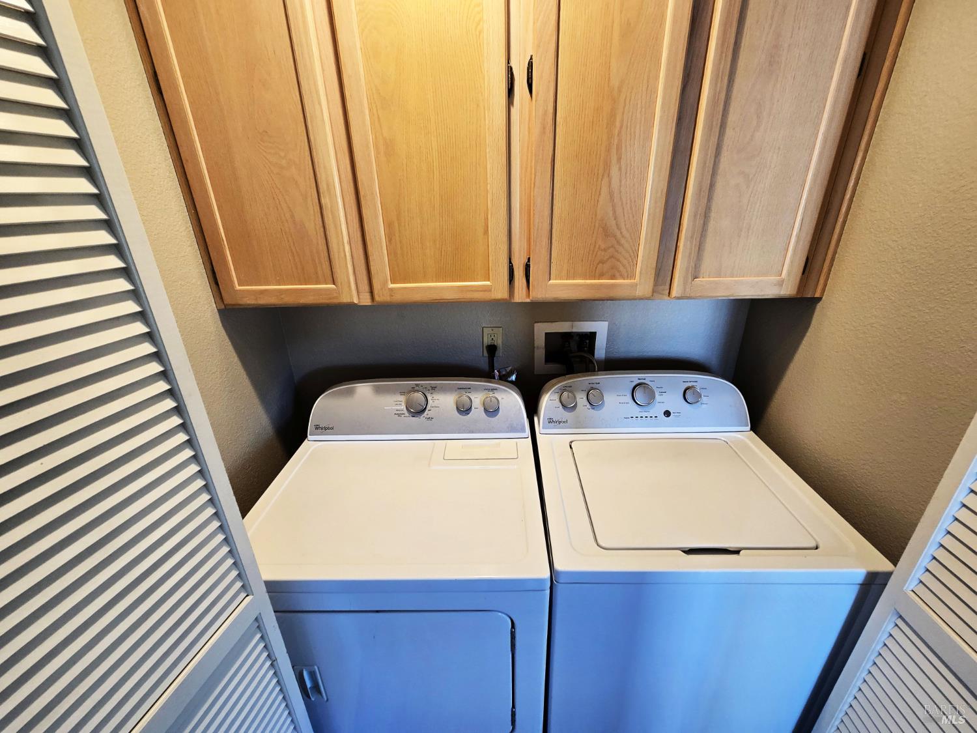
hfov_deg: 106.2
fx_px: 367
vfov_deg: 89.9
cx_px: 488
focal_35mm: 13
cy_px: 366
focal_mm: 2.2
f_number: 2.2
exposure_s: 1/60
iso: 160
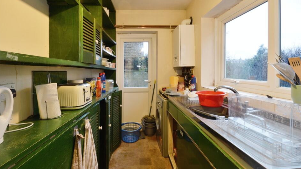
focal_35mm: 17
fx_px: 136
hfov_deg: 95.9
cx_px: 143
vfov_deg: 63.5
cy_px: 70
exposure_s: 1/1.6
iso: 100
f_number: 9
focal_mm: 10
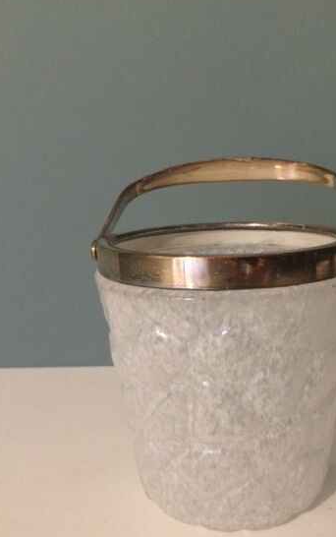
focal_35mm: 36
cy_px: 303
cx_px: 230
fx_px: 527
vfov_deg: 53.8
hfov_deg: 35.0
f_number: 2.2
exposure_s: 1/17
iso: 320
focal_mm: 4.15
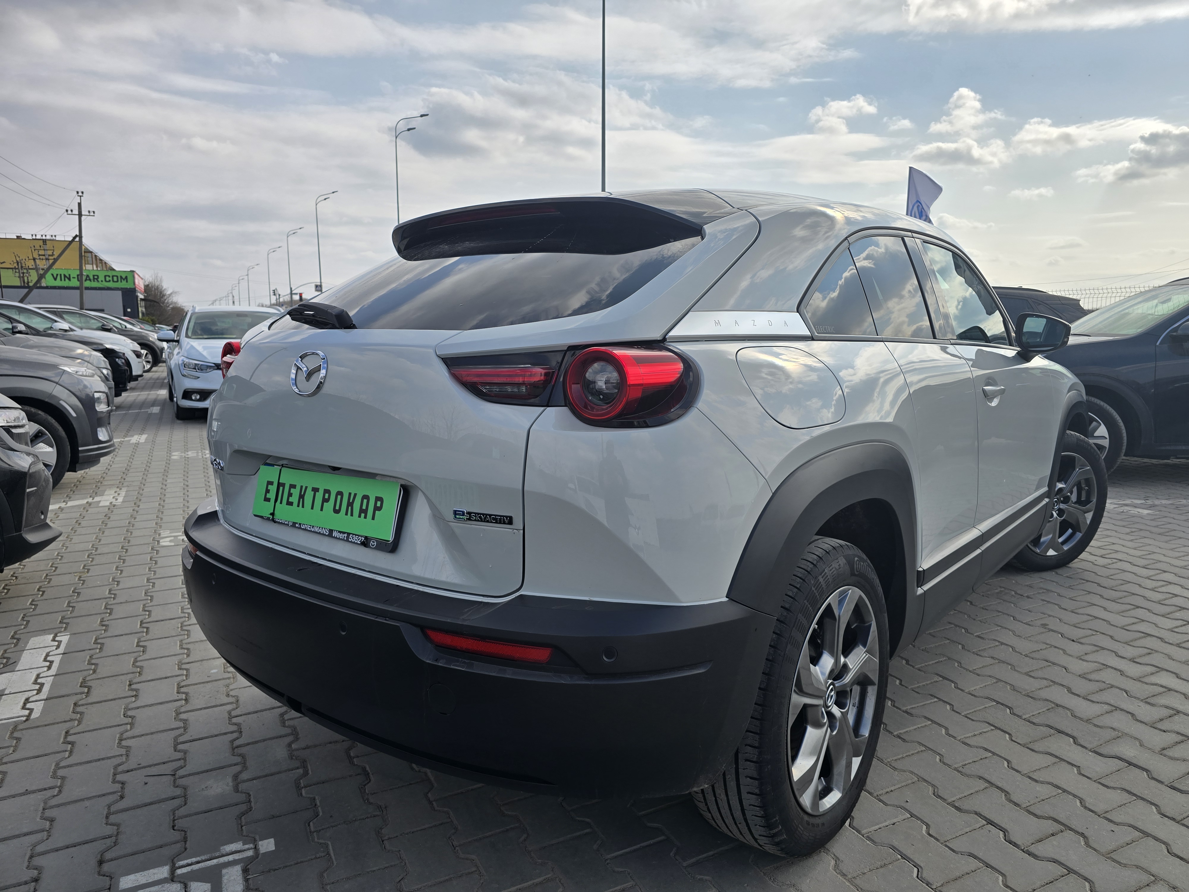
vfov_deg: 58.9
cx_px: 594
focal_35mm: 23
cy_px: 446
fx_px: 790
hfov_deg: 73.9
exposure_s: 1/1157
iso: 12
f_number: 1.7
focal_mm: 6.3
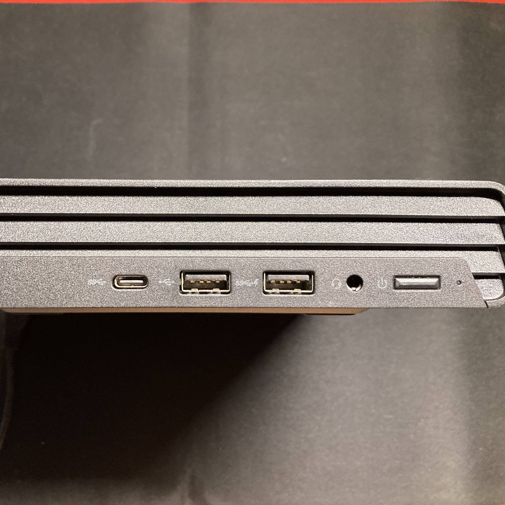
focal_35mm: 34
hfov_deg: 48.0
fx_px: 561
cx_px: 186
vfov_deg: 48.5
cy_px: 253
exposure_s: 1/30
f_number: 1.8
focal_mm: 3.99
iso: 320
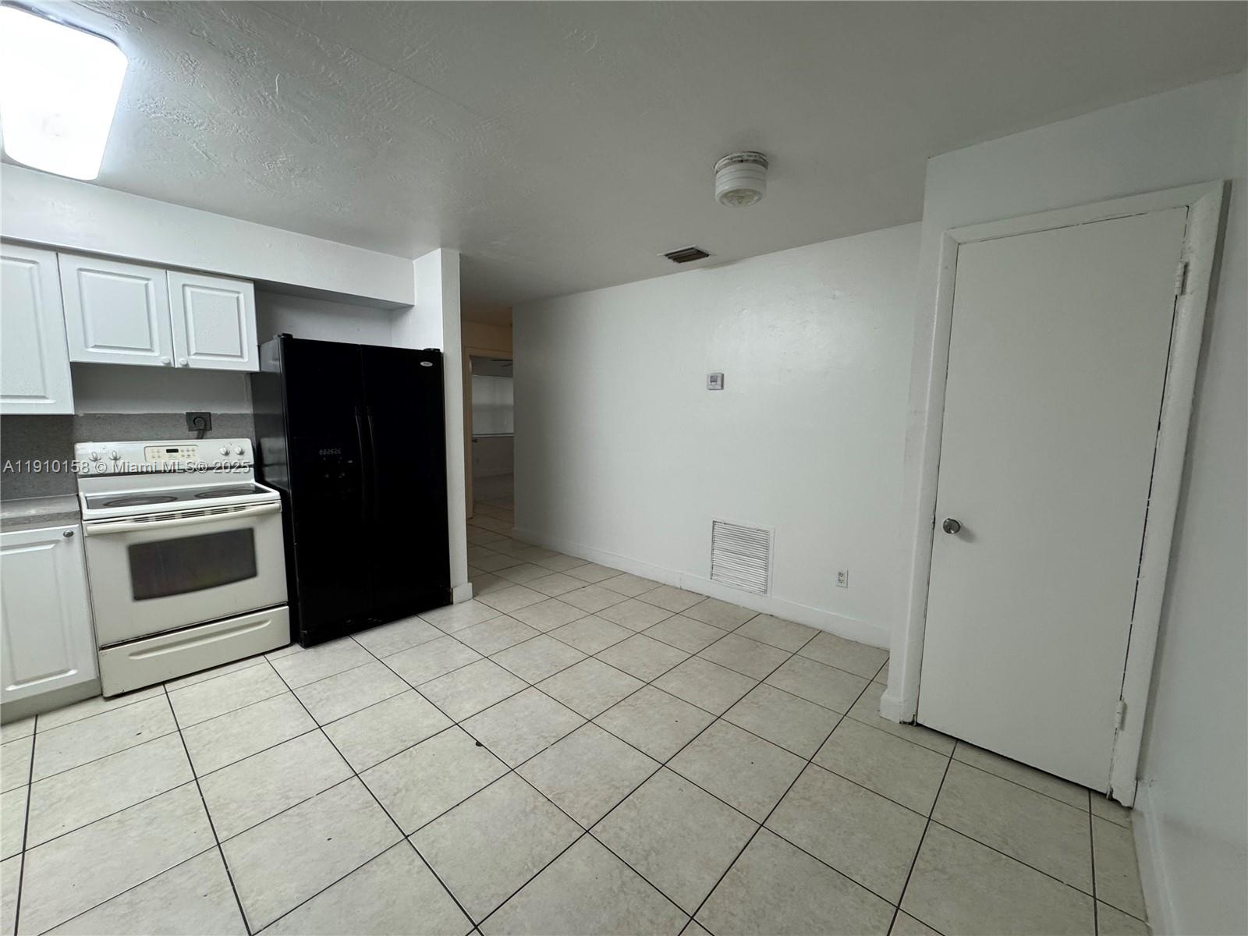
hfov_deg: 102.1
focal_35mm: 14
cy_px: 468
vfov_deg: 85.7
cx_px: 624
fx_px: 505
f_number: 2.2
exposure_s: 1/60
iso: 200
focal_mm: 2.22
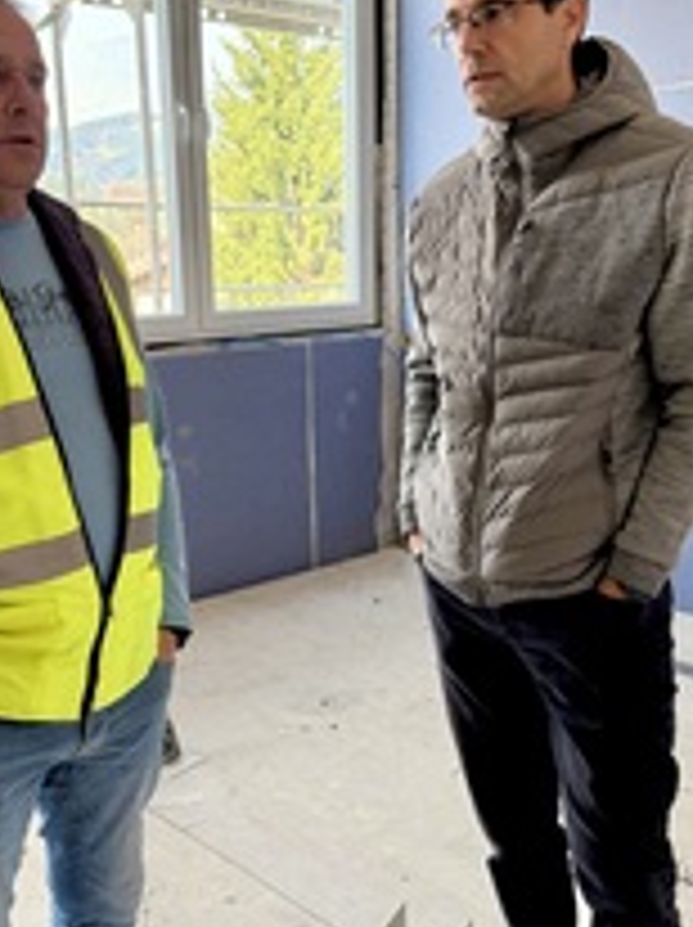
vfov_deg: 44.8
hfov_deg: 34.3
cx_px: 310
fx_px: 1123
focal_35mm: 42
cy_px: 508
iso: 125
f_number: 1.78
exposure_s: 1/237
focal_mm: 6.76
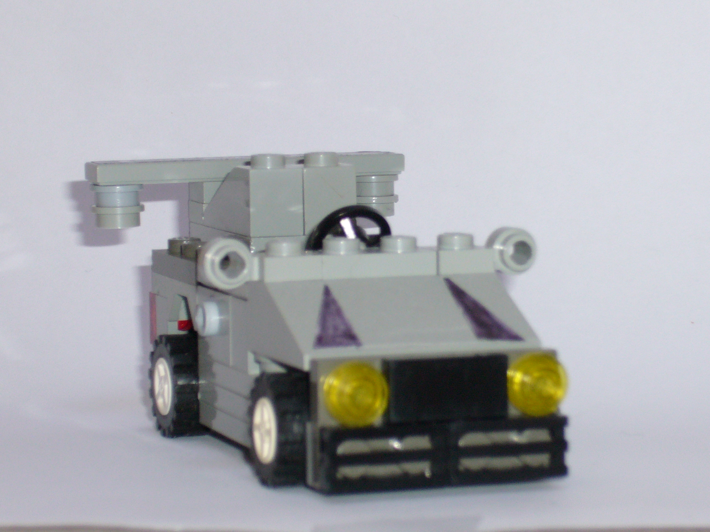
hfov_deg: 13.7
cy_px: 266
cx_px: 355
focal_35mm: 144
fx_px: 2954
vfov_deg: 10.3
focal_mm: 17.4
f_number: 5
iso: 100
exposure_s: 1/30
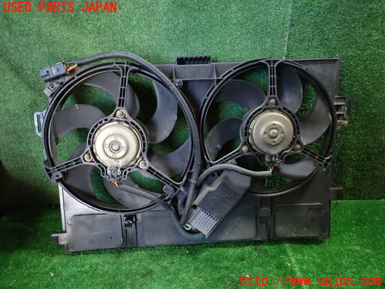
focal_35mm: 25
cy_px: 144
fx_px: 278
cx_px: 192
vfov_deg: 54.9
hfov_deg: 69.4
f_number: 2
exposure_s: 1/30
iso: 200
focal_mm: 4.5
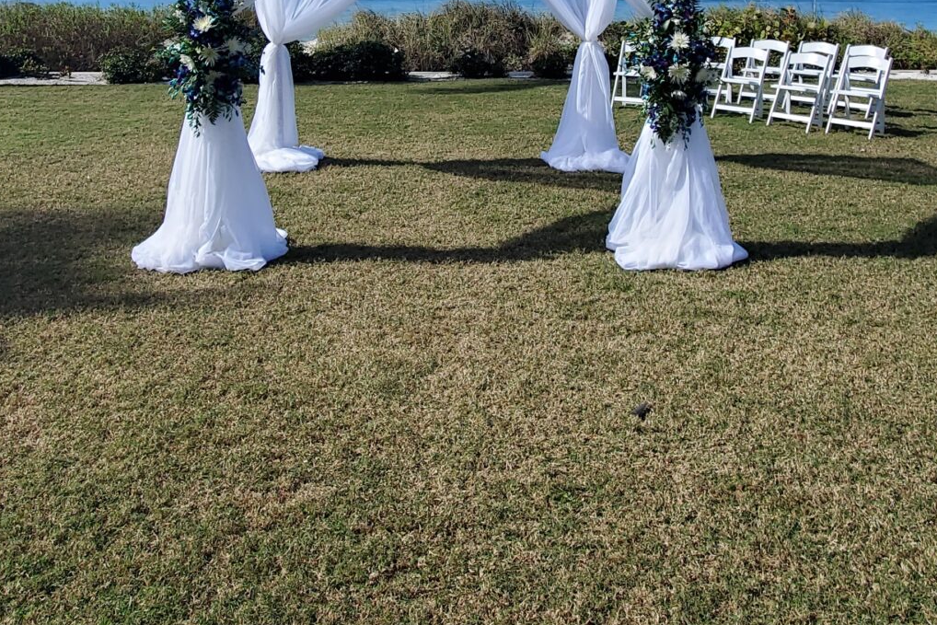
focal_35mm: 34
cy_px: 55
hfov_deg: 55.8
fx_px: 885
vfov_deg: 36.3
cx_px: 449
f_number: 2.2
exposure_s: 1/1383
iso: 50
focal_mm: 1.8
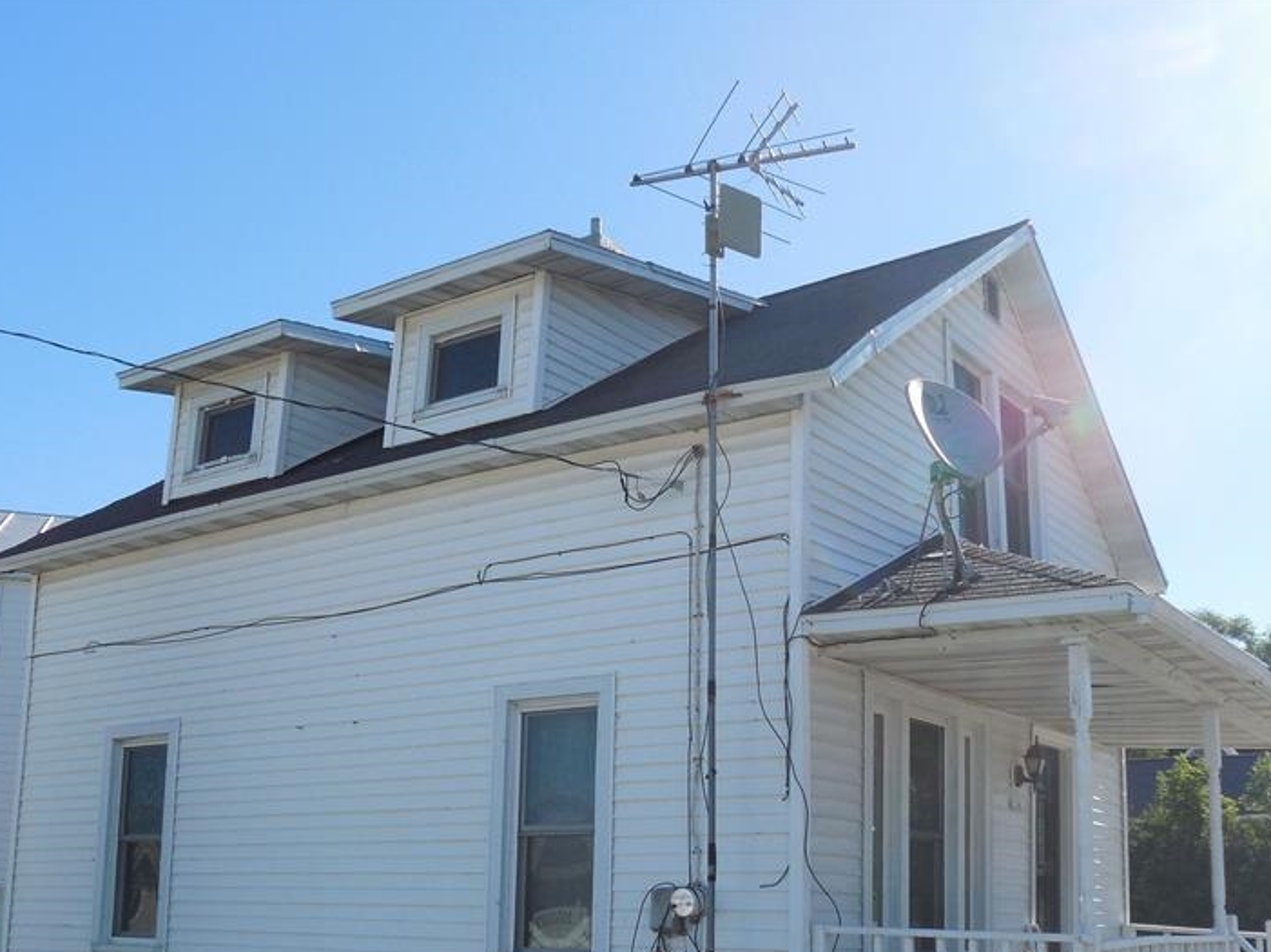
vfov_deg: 37.0
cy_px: 687
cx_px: 644
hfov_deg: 49.0
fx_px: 1395
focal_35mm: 38
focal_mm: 4.6
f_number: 3.5
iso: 125
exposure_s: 1/1000
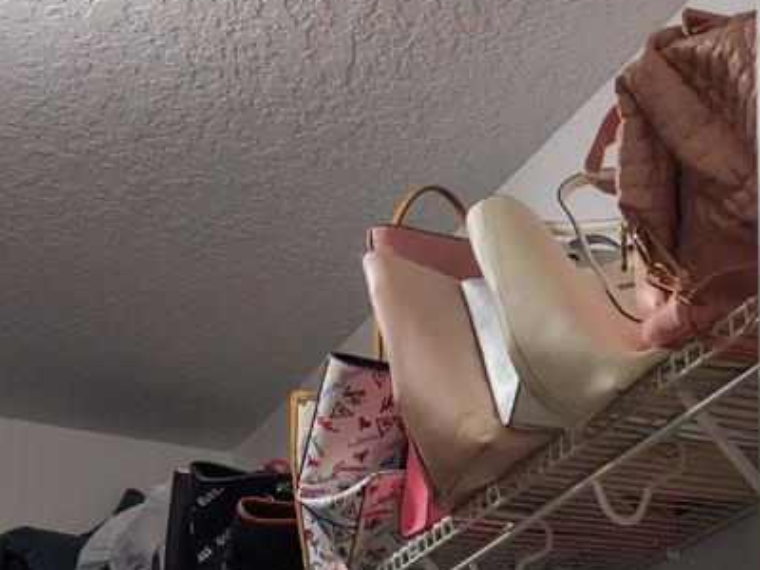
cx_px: 667
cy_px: 990
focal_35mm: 96
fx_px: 2108
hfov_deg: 20.1
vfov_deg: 13.9
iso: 100
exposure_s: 1/15
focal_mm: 8.67
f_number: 1.8
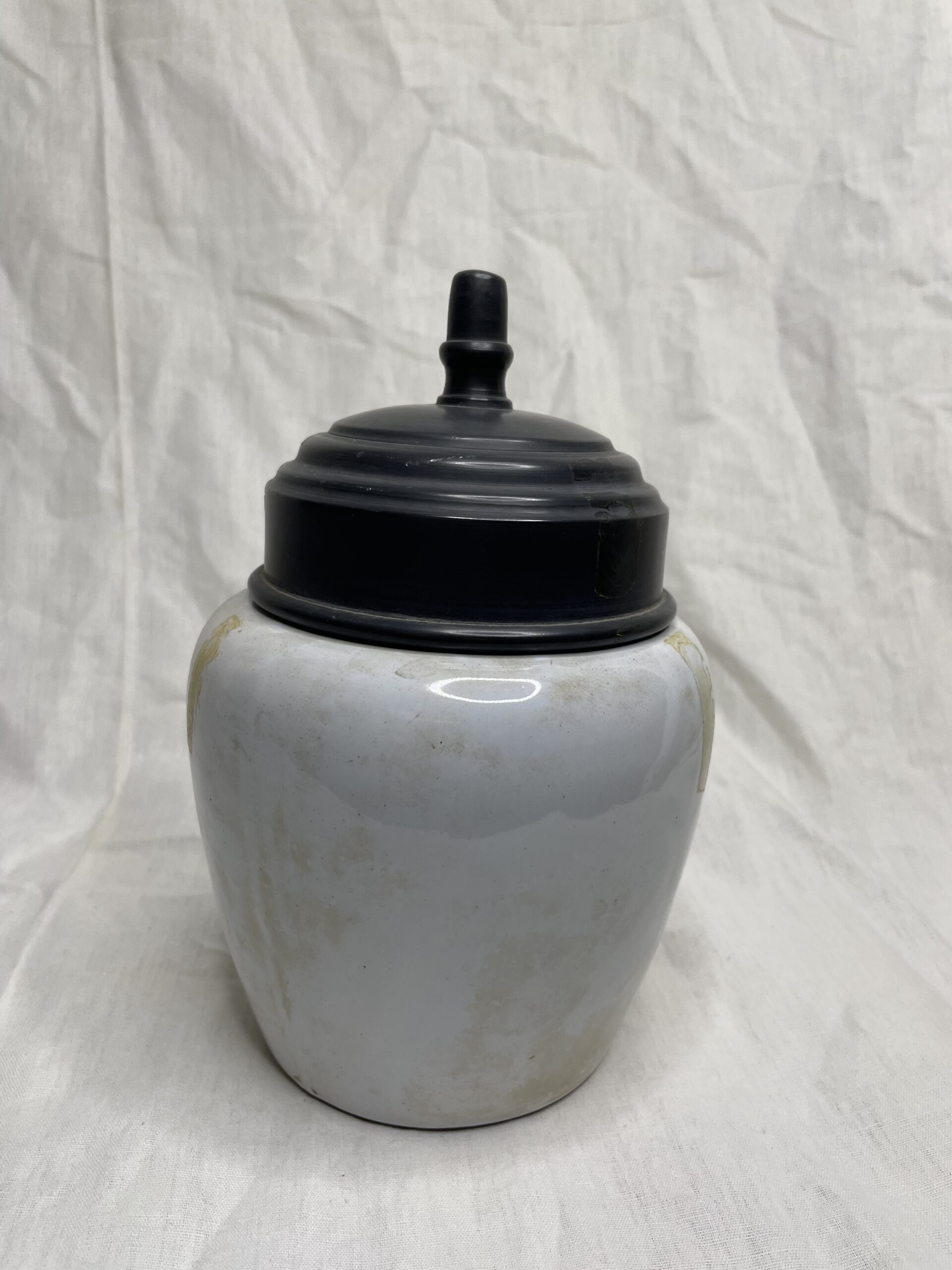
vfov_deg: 67.3
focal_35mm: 26
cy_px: 635
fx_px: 953
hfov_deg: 53.1
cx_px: 476
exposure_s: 1/369
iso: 50
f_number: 1.6
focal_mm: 4.2
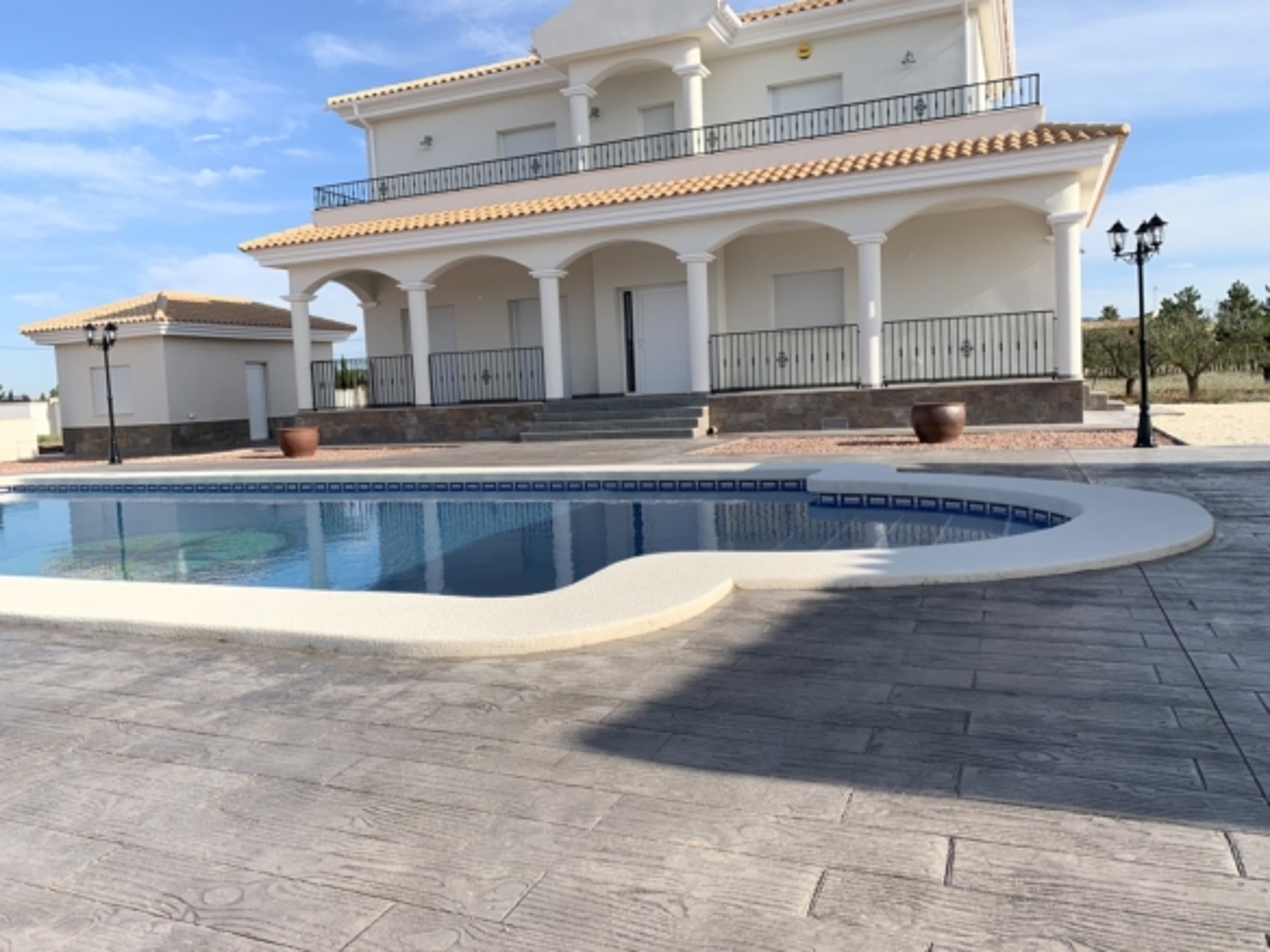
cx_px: 635
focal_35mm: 26
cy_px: 476
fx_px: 954
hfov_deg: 67.3
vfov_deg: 53.1
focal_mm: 4.25
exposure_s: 1/1992
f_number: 1.8
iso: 25
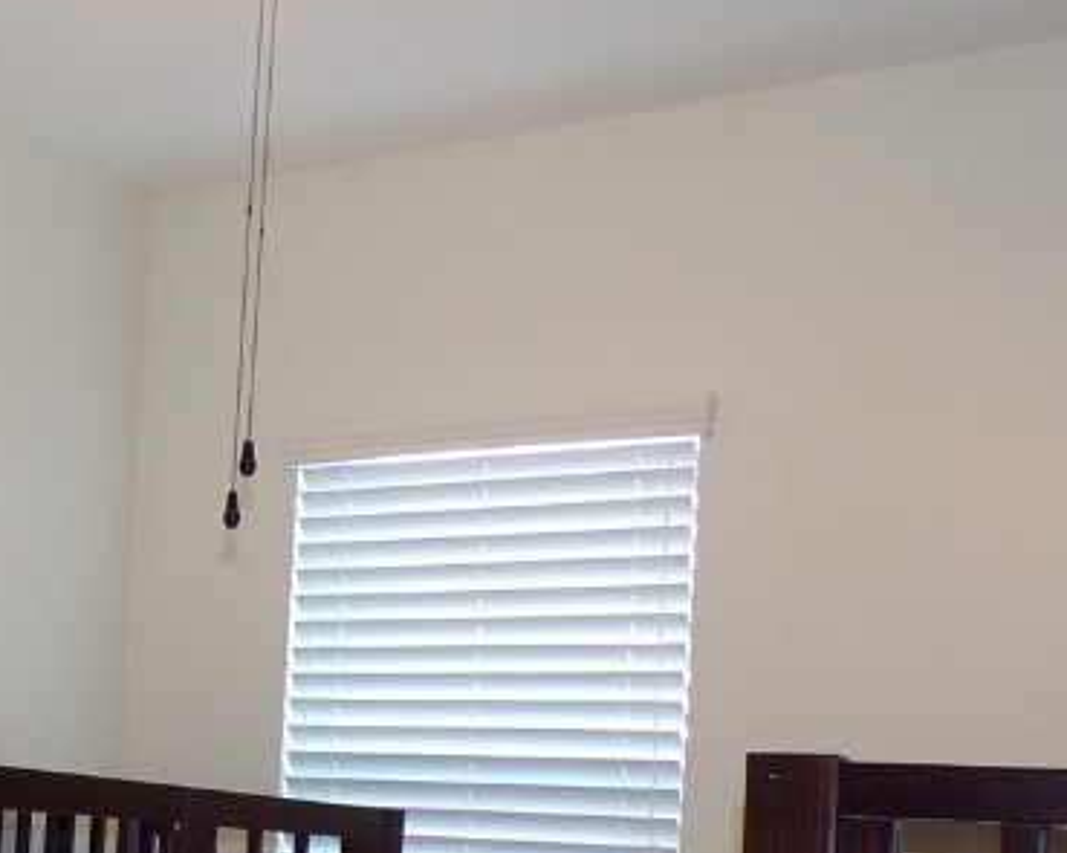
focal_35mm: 65
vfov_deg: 23.1
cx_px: -17
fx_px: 2052
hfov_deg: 27.4
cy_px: 714
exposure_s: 1/34
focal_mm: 4.3
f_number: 3
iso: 200
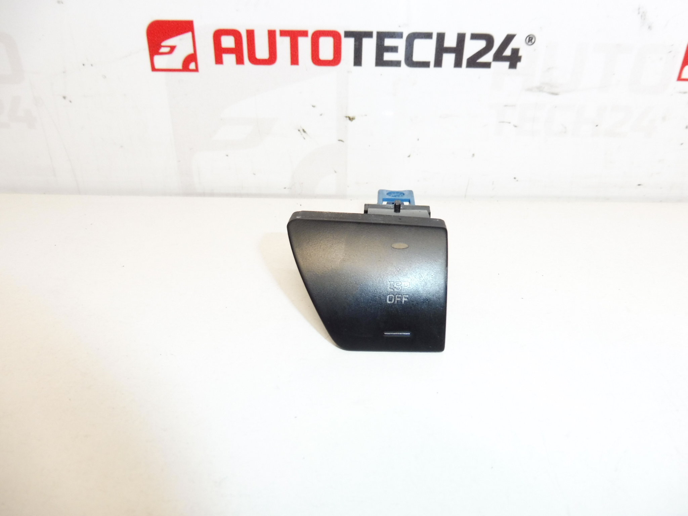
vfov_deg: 56.8
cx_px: 344
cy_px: 258
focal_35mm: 24
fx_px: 477
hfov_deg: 71.6
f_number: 3.5
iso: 200
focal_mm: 4.3
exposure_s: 1/80
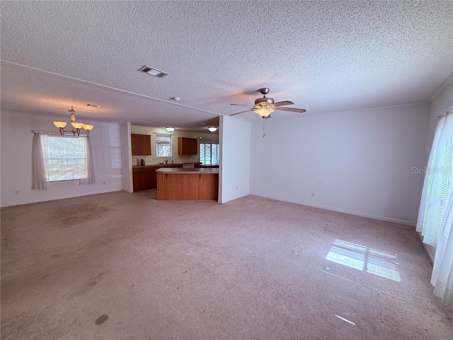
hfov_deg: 102.1
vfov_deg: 85.7
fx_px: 183
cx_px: 226
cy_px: 170
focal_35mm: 14
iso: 125
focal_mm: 2.22
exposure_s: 1/120
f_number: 2.2
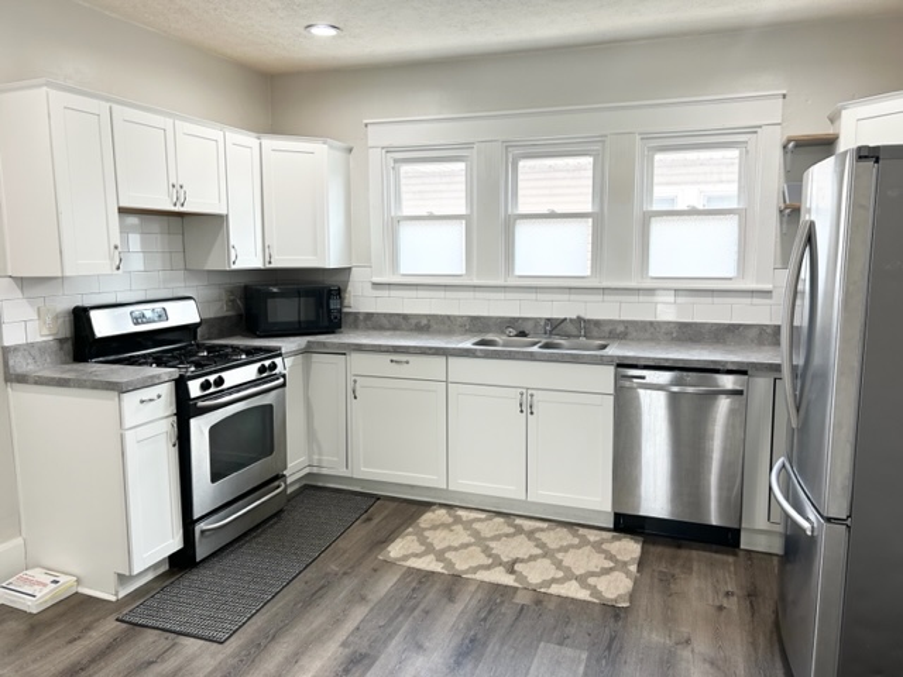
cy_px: 338
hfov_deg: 67.3
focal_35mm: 26
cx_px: 452
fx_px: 678
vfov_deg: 53.1
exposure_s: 1/120
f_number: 1.5
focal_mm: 5.7
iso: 80
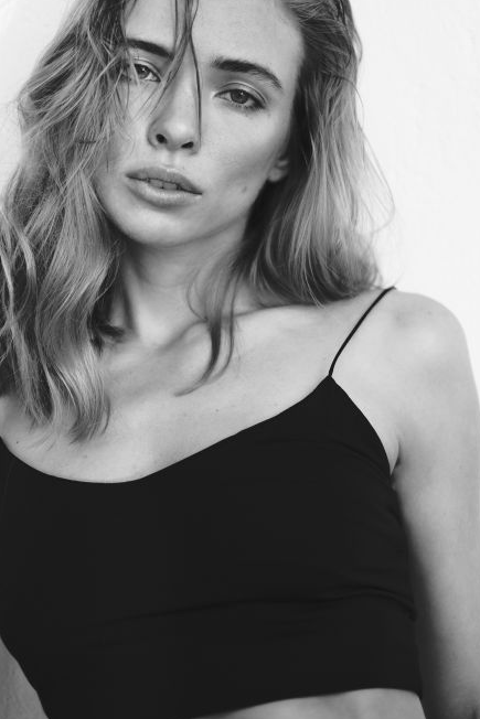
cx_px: 275
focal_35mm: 65
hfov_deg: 20.9
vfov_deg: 30.9
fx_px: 1299
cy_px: 283
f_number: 1.4
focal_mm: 35
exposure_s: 1/500
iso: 200
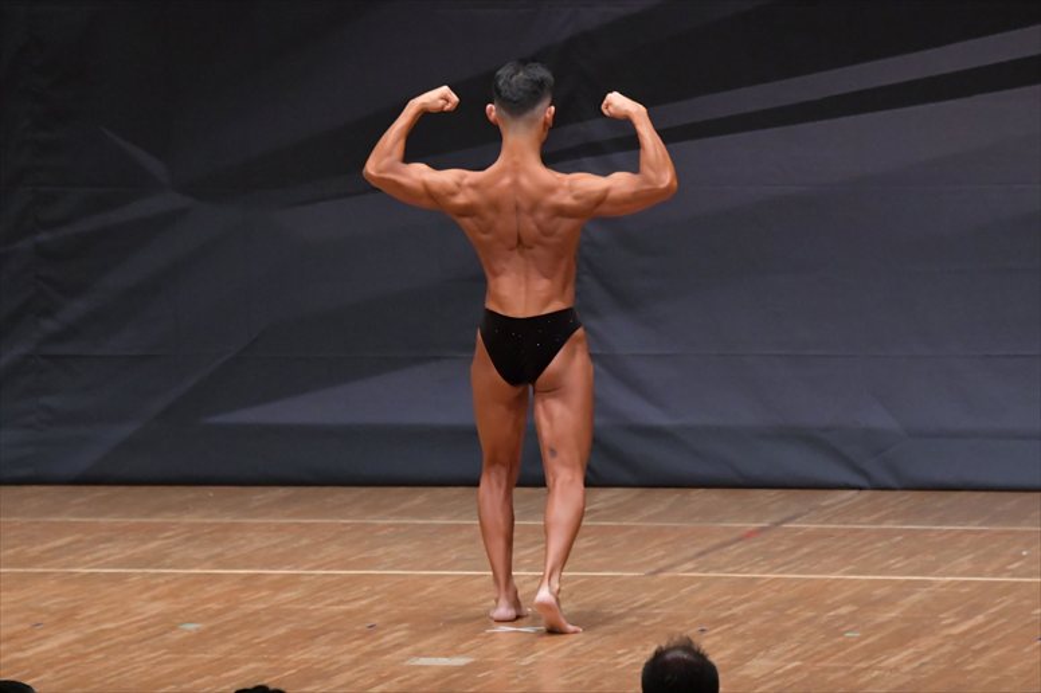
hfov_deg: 7.2
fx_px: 8237
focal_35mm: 285
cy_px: 346
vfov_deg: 4.8
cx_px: 520
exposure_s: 1/400
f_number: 5.6
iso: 6400
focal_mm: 190
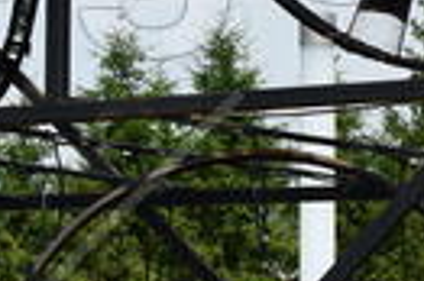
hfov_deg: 7.9
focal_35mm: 259
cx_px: 408
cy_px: -78
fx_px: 3047
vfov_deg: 5.3
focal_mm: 26
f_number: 8
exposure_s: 1/250
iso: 100
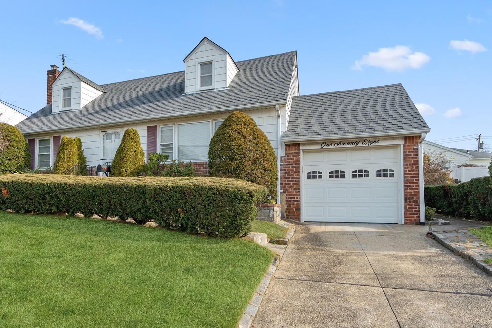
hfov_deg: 77.7
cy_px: 184
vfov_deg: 57.1
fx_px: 301
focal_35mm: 22
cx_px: 199
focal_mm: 16
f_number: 4.5
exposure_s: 1/200
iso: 64
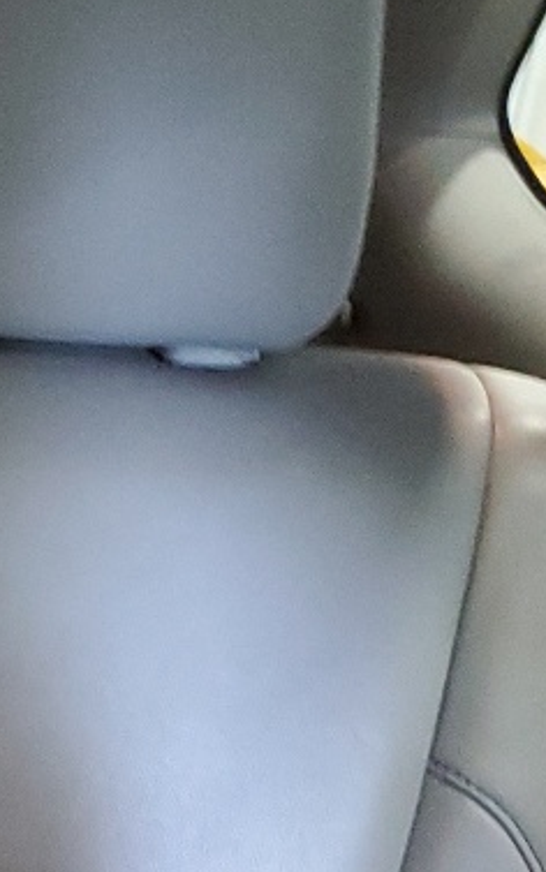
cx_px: -731
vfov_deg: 16.9
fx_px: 2782
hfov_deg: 9.9
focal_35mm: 117
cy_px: 1080
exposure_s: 1/15
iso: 391
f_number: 1.5
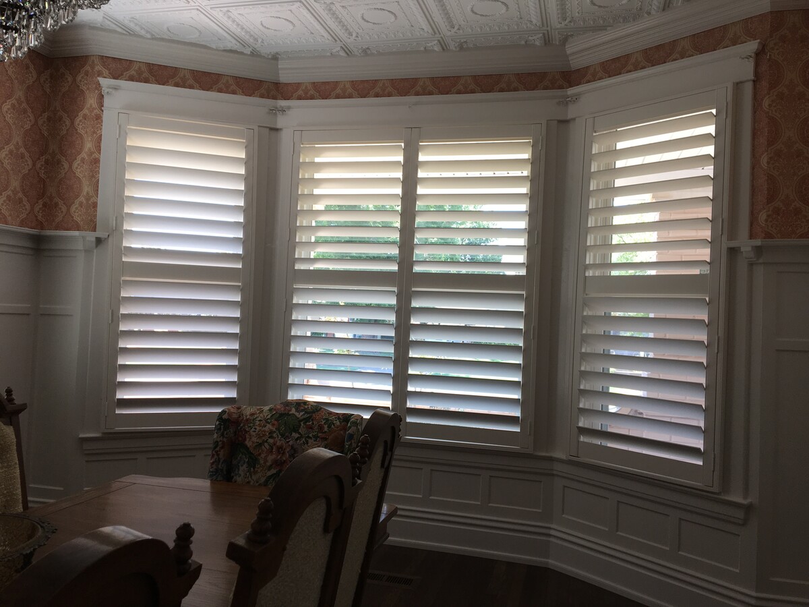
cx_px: 404
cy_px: 304
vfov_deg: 48.2
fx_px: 678
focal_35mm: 29
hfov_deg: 61.7
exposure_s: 1/60
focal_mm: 4.15
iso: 25
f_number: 2.2
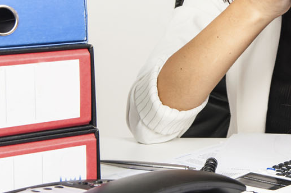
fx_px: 904
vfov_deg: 12.1
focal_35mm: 112
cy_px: 29
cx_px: 339
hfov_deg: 17.5
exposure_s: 1/125
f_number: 4.5
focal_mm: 42
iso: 200
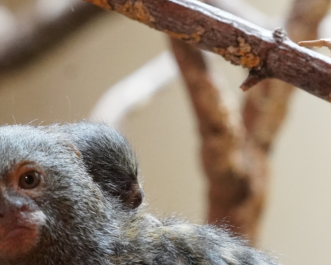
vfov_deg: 4.9
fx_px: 3116
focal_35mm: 318
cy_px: 250
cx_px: 108
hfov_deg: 6.1
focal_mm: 86
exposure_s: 1/250
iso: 6400
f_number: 8
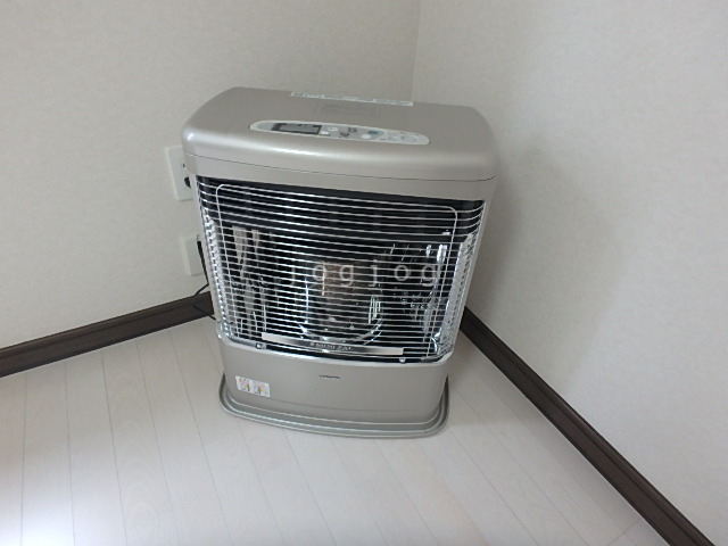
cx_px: 364
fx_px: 442
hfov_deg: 79.0
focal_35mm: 21
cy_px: 273
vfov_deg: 63.4
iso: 400
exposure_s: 1/30
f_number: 3.5
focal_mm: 3.7
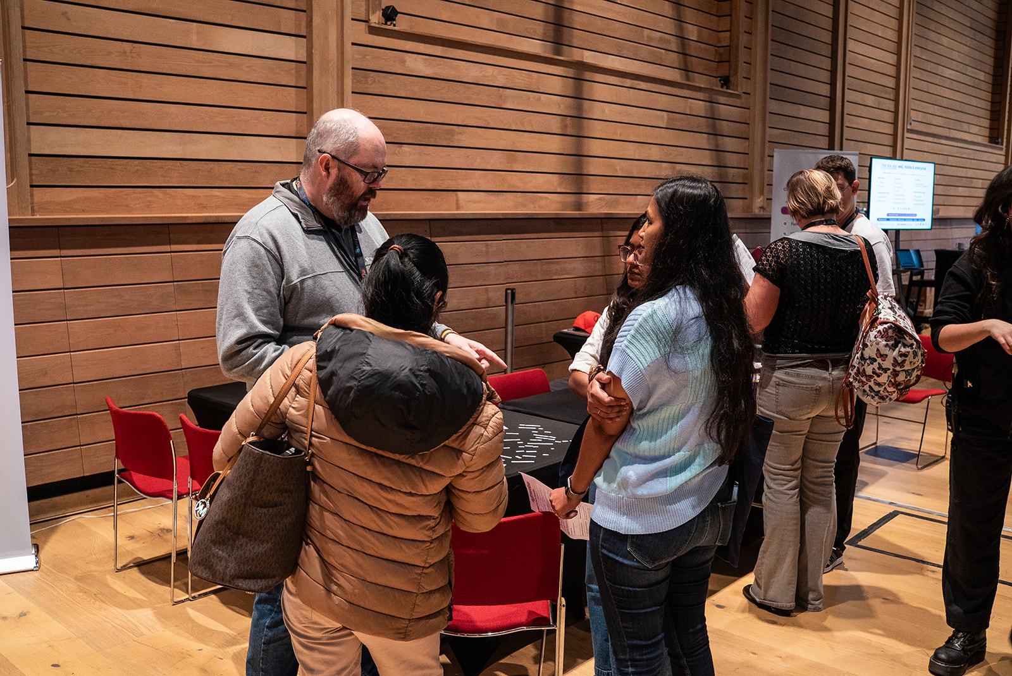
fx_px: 984
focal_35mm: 35
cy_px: 338
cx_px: 506
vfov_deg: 37.9
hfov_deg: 54.4
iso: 3200
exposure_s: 1/100
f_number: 5
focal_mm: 35
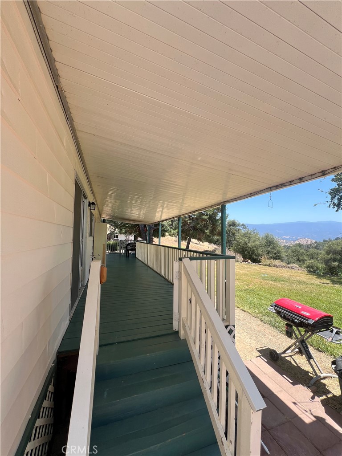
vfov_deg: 106.2
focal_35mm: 13
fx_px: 171
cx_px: 171
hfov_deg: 89.9
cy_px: 228
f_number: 1.8
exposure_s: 1/528
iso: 32
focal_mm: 1.57
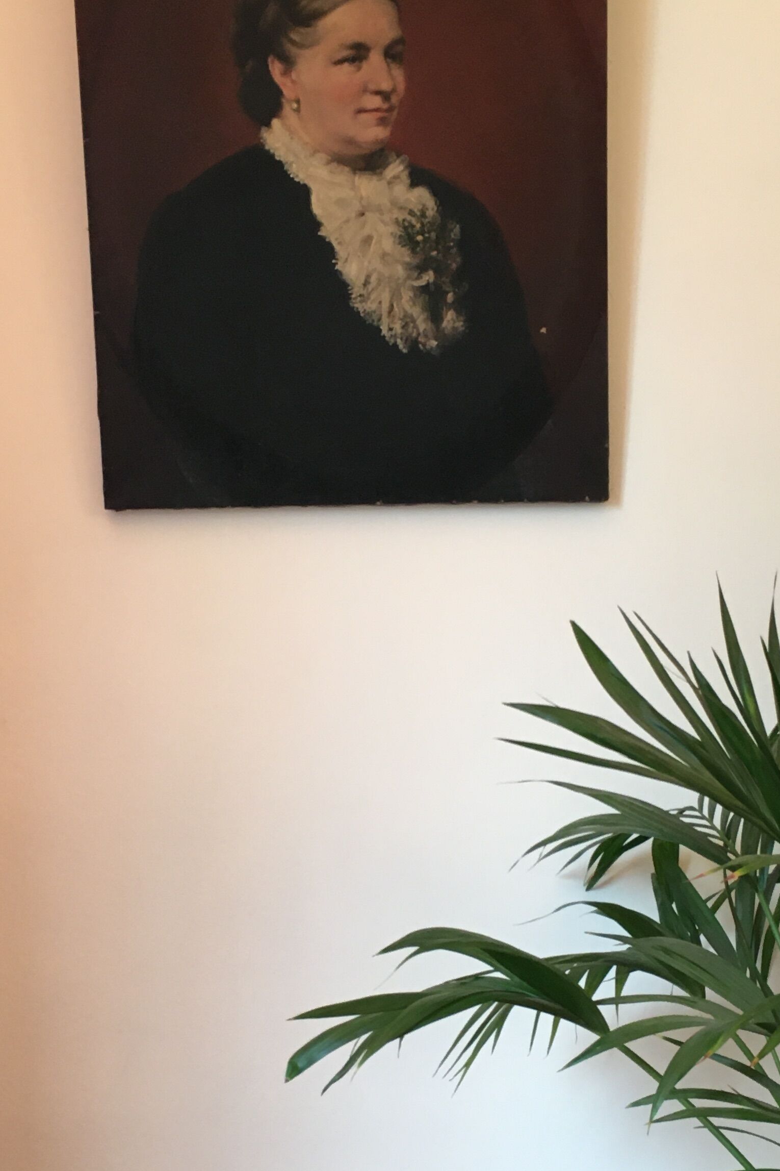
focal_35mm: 53
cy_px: 702
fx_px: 1722
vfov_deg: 37.4
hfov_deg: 25.5
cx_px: 428
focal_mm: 4.15
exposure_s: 1/33
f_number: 2.2
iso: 125
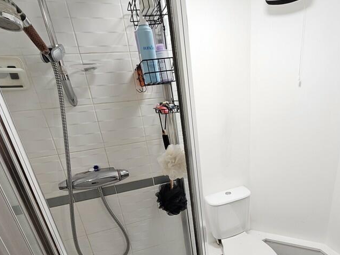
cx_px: 209
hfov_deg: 77.8
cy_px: 180
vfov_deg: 61.1
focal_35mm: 21
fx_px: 206
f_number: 2.2
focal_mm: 2.2
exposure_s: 1/60
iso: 160
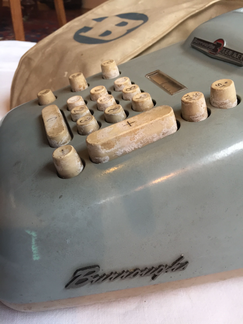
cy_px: 162
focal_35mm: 29
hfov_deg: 48.2
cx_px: 122
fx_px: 271
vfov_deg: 61.7
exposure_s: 1/33
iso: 125
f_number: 2.2
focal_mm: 4.15
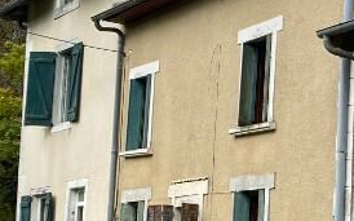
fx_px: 993
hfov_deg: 17.1
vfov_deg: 12.6
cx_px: 611
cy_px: 203
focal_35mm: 103
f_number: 1.8
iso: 32
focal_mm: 4.25
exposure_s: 1/1258
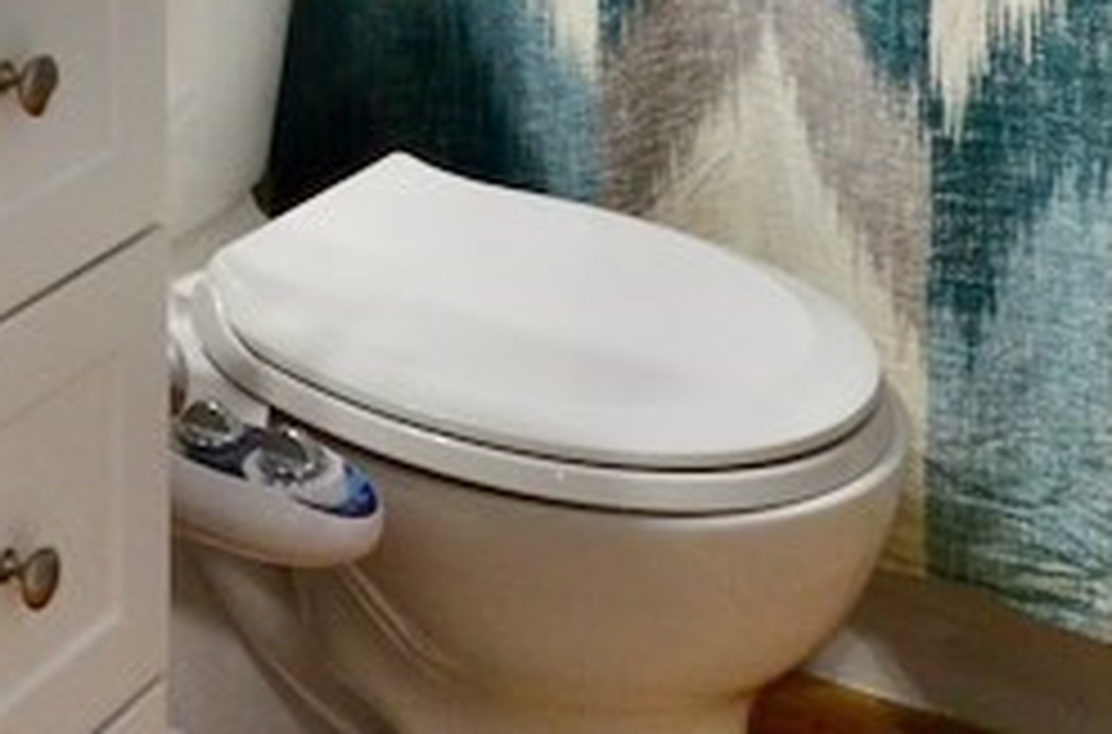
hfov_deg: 23.0
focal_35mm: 86
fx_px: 2635
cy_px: -743
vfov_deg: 13.5
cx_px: 45
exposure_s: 1/60
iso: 1600
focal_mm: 11
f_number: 8
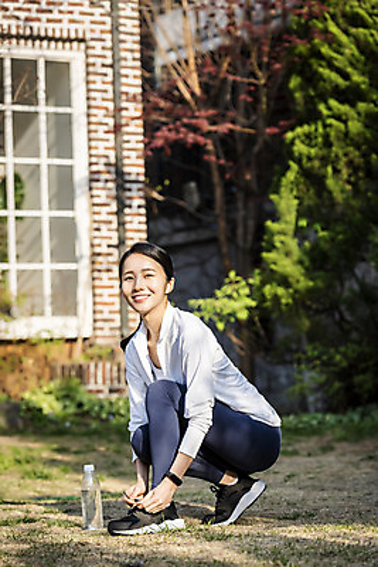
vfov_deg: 19.4
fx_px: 1652
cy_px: 284
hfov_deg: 13.1
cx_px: 189
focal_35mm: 105
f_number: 4
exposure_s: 1/1000
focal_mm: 105
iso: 160
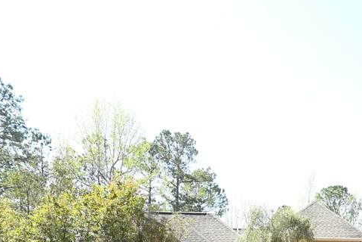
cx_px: 365
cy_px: 304
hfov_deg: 41.8
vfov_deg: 28.3
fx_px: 402
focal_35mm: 40
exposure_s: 1/125
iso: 160
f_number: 5.6
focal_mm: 15
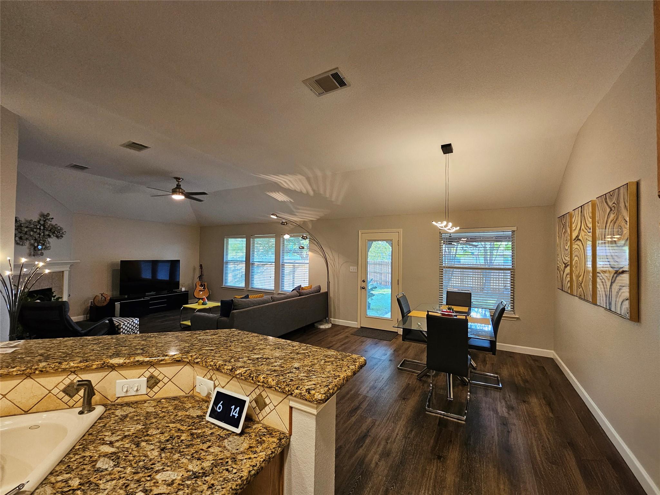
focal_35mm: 13
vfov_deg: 89.9
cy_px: 248
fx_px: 248
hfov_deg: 106.2
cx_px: 330
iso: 250
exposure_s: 1/60
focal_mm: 2.2
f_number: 2.2
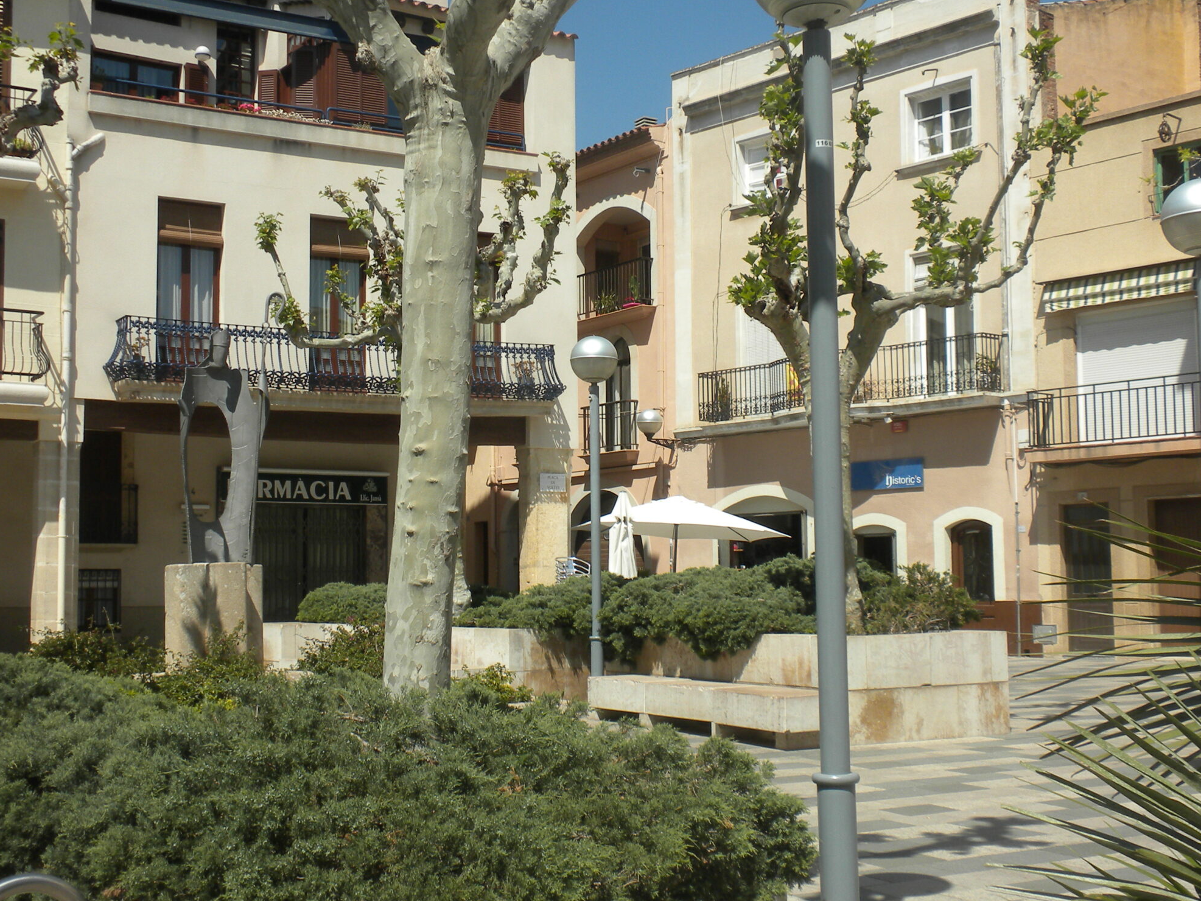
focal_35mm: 48
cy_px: 444
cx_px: 533
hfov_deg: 39.6
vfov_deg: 30.3
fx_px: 1665
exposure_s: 1/142
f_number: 10
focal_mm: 6.6
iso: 64
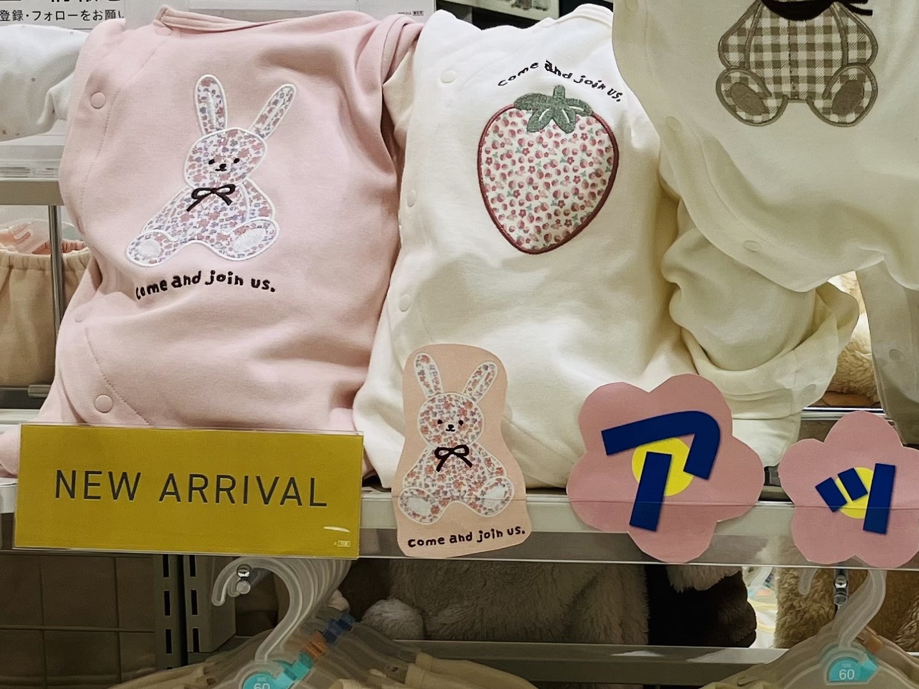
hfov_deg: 24.5
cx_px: 786
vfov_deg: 18.8
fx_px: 2071
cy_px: 467
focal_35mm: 78
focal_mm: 3.99
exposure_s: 1/120
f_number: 1.8
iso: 32
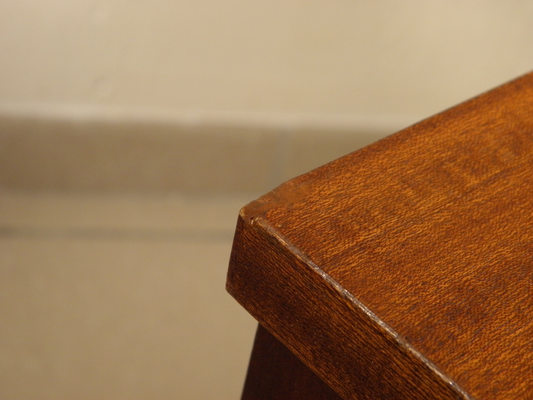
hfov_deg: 24.4
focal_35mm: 80
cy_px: 200
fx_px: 1232
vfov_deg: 18.4
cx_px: 266
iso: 200
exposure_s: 1/30
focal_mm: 14.3
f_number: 4.4
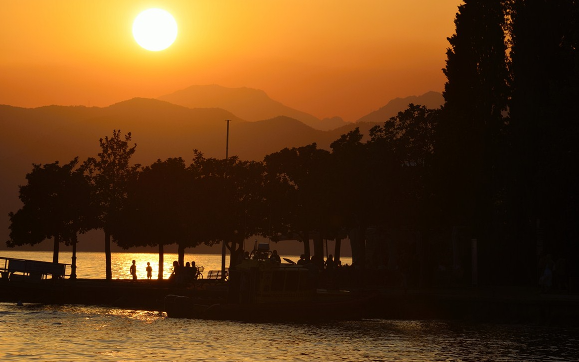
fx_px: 3377
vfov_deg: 6.1
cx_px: 290
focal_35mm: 214
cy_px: 176
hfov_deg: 9.8
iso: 100
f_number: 7.1
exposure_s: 1/800
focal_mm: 140
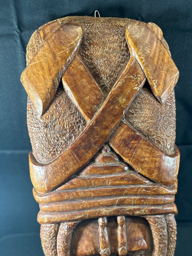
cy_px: 164
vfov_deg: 54.5
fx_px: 244
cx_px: 108
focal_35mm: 33
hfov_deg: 42.9
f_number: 1.78
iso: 400
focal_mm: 6.86
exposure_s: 1/60
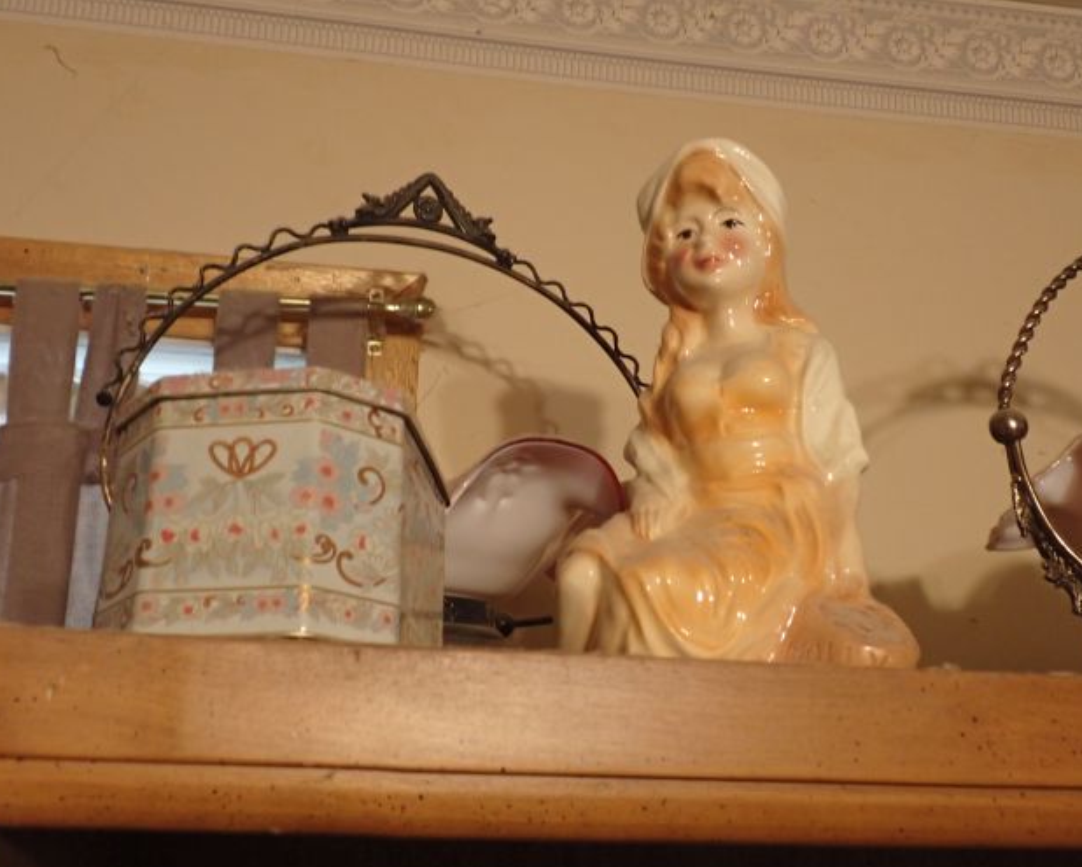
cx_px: 537
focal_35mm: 40
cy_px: 434
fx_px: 1282
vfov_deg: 37.4
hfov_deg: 45.8
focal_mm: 6.83
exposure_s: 1/40
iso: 400
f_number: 2.7
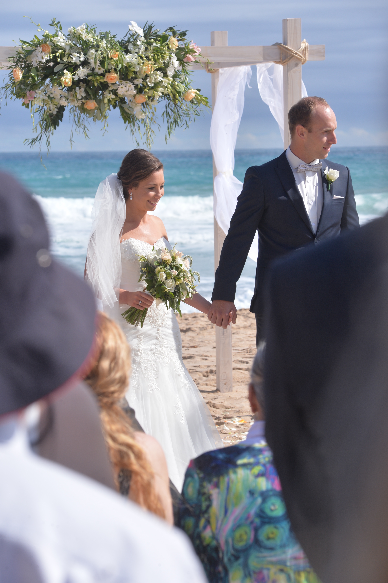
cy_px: 292
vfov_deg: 13.3
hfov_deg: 8.8
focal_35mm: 155
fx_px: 2508
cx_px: 194
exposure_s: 1/500
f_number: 14
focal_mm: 155
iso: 400
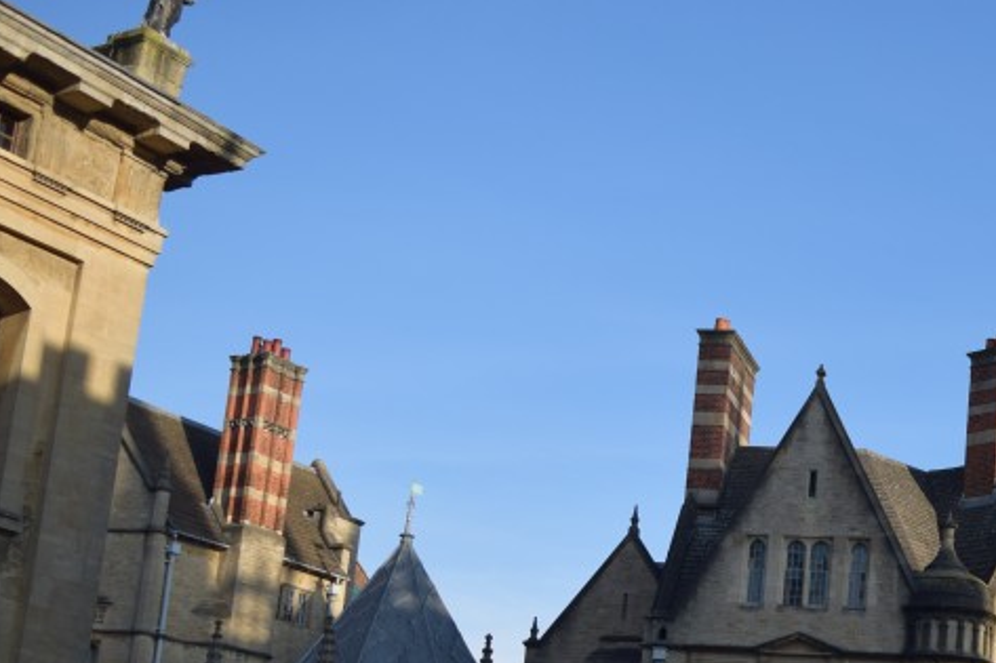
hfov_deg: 29.2
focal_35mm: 65
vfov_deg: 20.3
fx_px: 1798
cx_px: 967
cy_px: 640
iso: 200
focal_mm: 20
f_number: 3.5
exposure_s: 1/1600
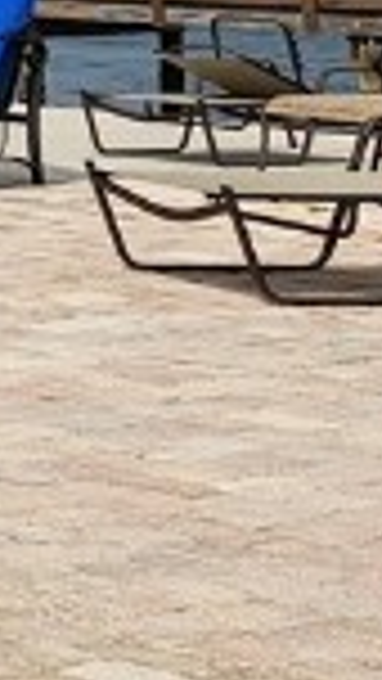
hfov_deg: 5.6
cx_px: -1416
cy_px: -392
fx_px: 3060
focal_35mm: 170
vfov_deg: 12.0
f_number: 1.8
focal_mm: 5.4
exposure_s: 1/3840
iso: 25
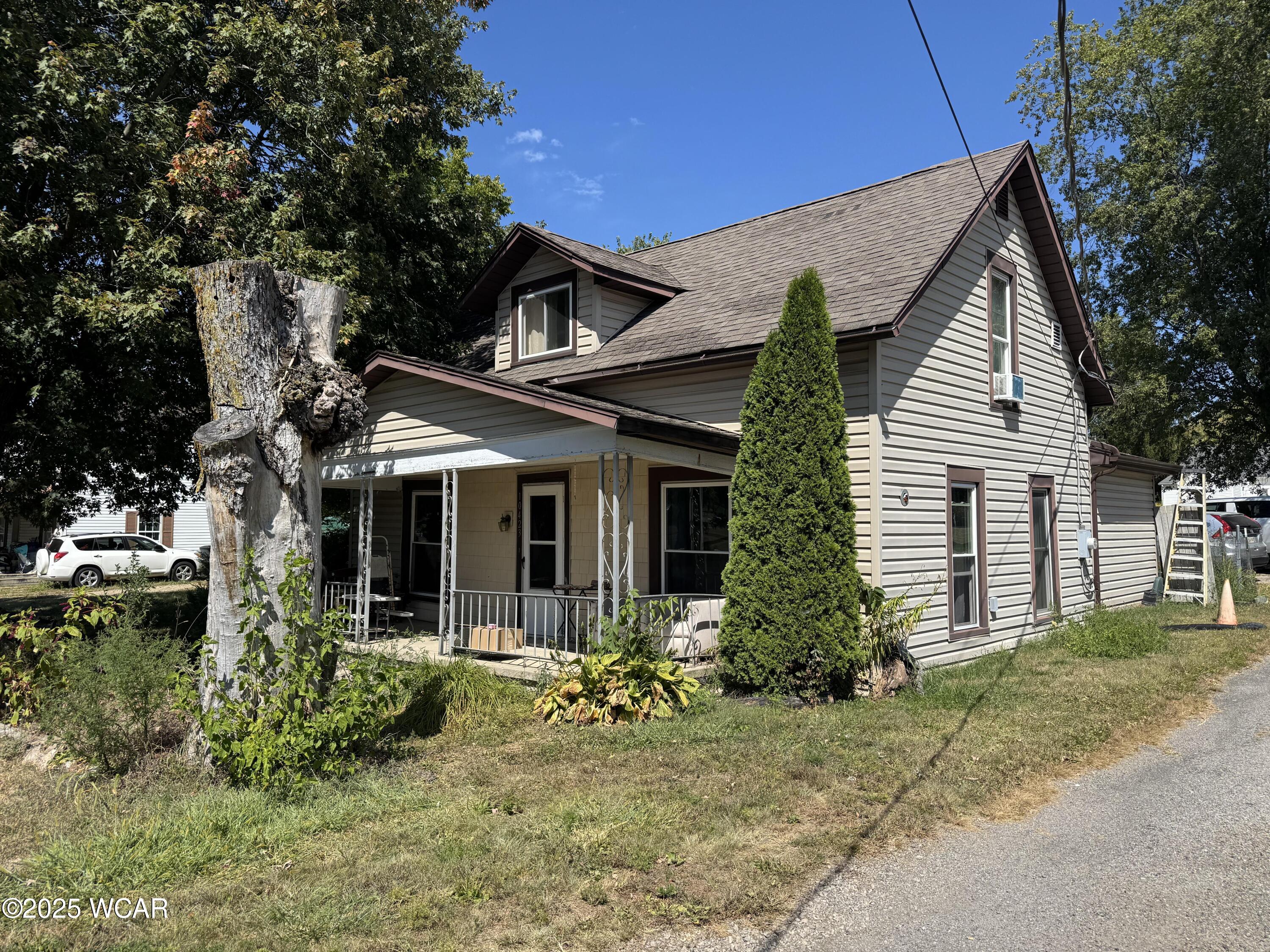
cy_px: 476
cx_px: 635
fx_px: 881
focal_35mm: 24
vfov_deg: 56.8
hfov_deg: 71.6
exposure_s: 1/4310
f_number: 1.78
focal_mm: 6.76
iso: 80
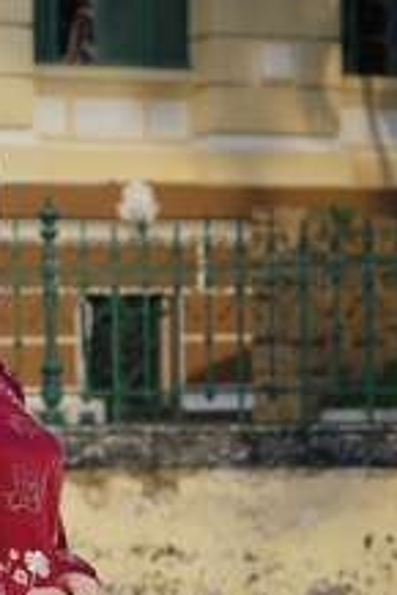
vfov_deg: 14.7
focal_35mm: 138
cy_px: 483
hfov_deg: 9.9
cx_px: -11
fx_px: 2281
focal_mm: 62.5
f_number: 4.5
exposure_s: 1/250
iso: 50
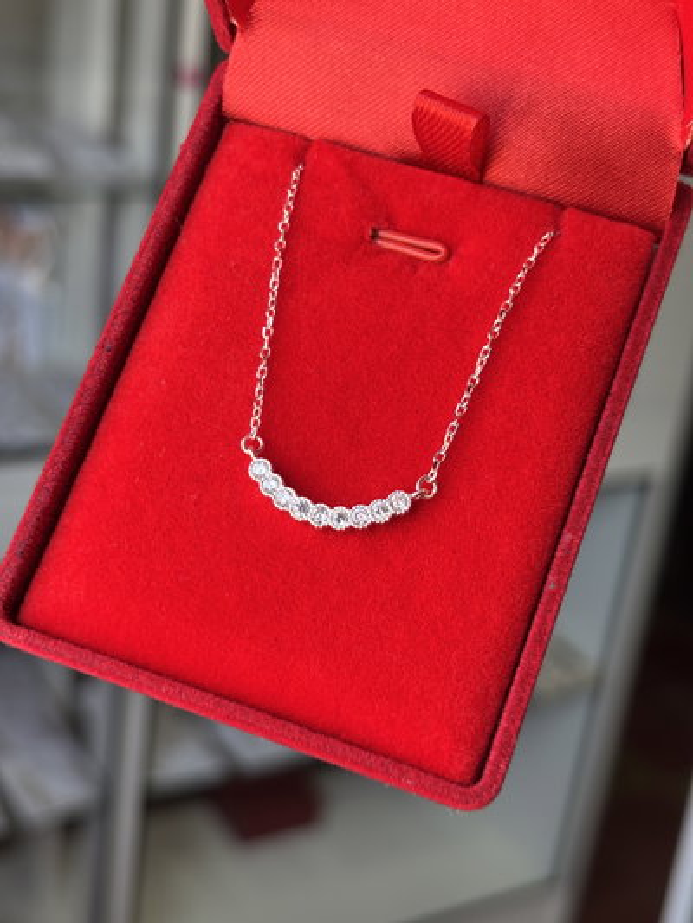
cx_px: 346
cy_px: 462
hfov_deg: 28.0
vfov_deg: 36.8
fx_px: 1387
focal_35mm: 52
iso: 50
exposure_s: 1/73
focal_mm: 5.96
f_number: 1.6
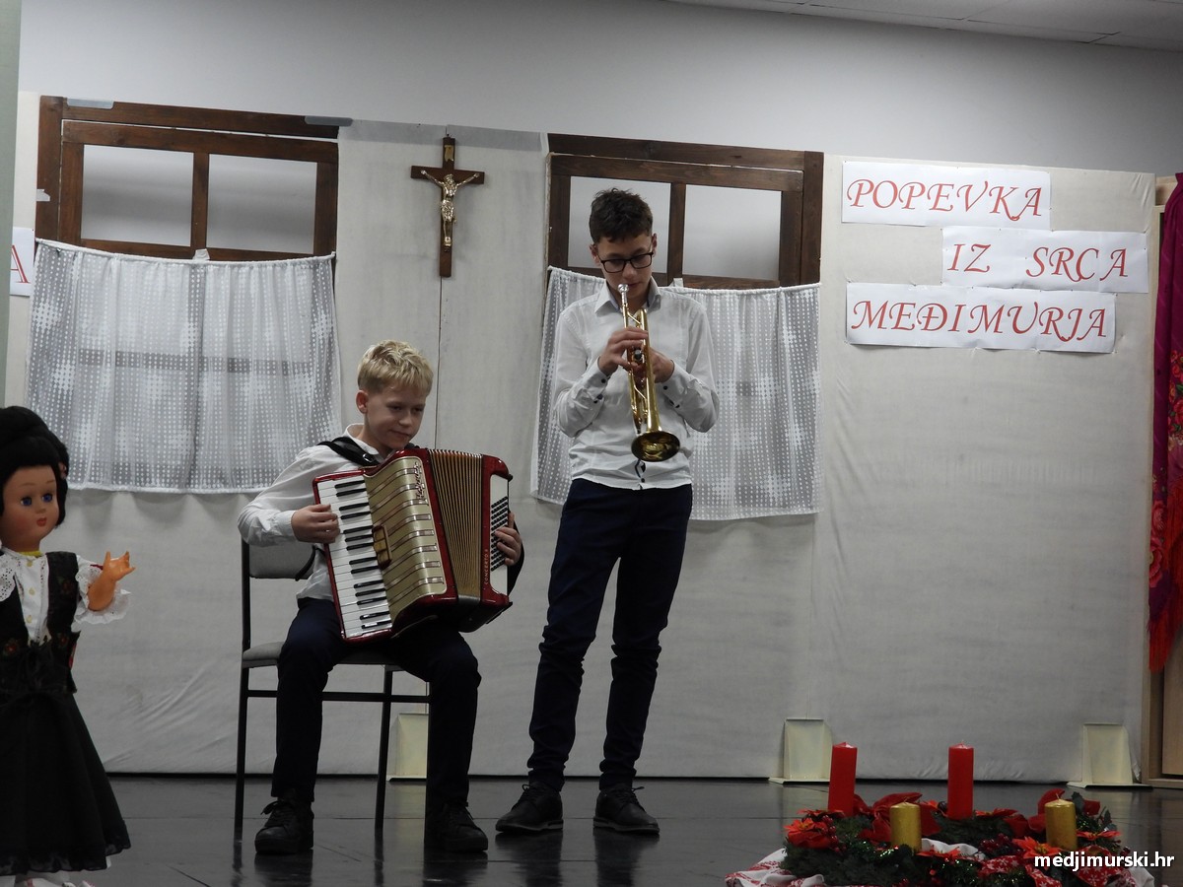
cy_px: 444
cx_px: 592
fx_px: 2734
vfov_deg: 18.4
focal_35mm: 80
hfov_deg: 24.4
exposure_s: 1/60
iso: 320
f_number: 3.5
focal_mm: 14.4
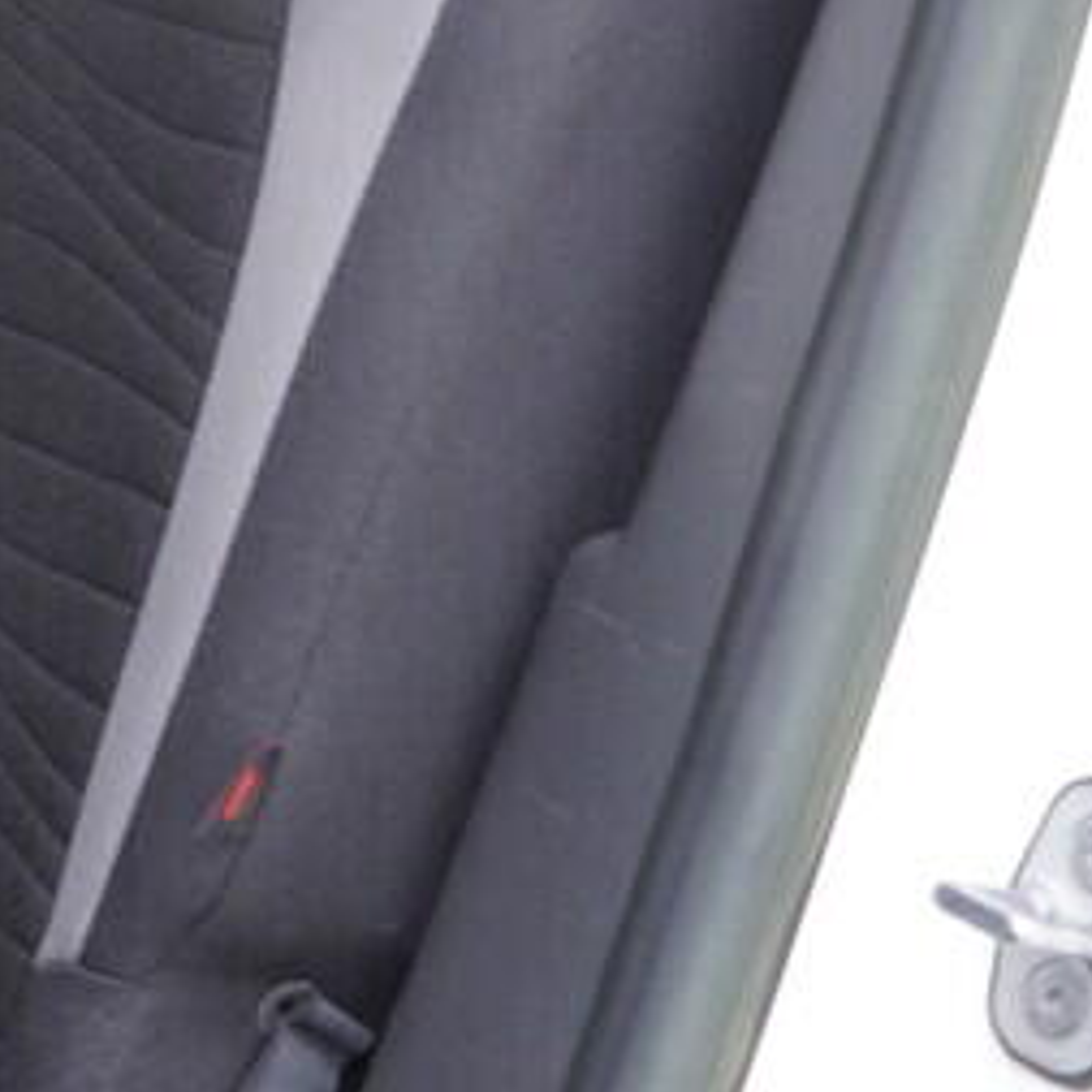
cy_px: -19
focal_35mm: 124
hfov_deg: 12.9
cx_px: -811
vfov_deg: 13.8
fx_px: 4426
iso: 250
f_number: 2.8
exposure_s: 1/40
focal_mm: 24
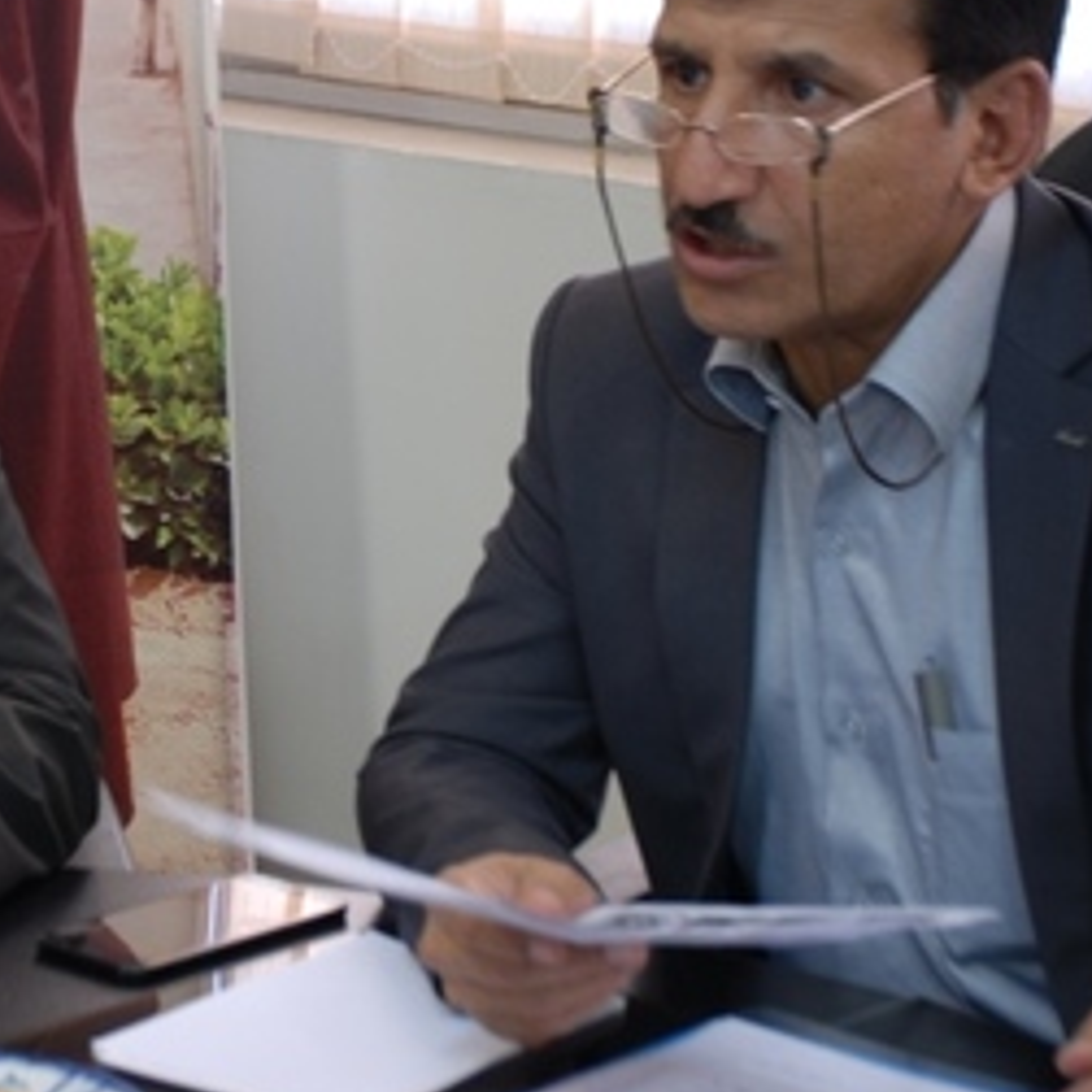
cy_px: 485
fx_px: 4497
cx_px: 183
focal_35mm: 126
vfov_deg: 13.8
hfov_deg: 13.8
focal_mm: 40
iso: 100
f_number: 6.3
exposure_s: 1/5
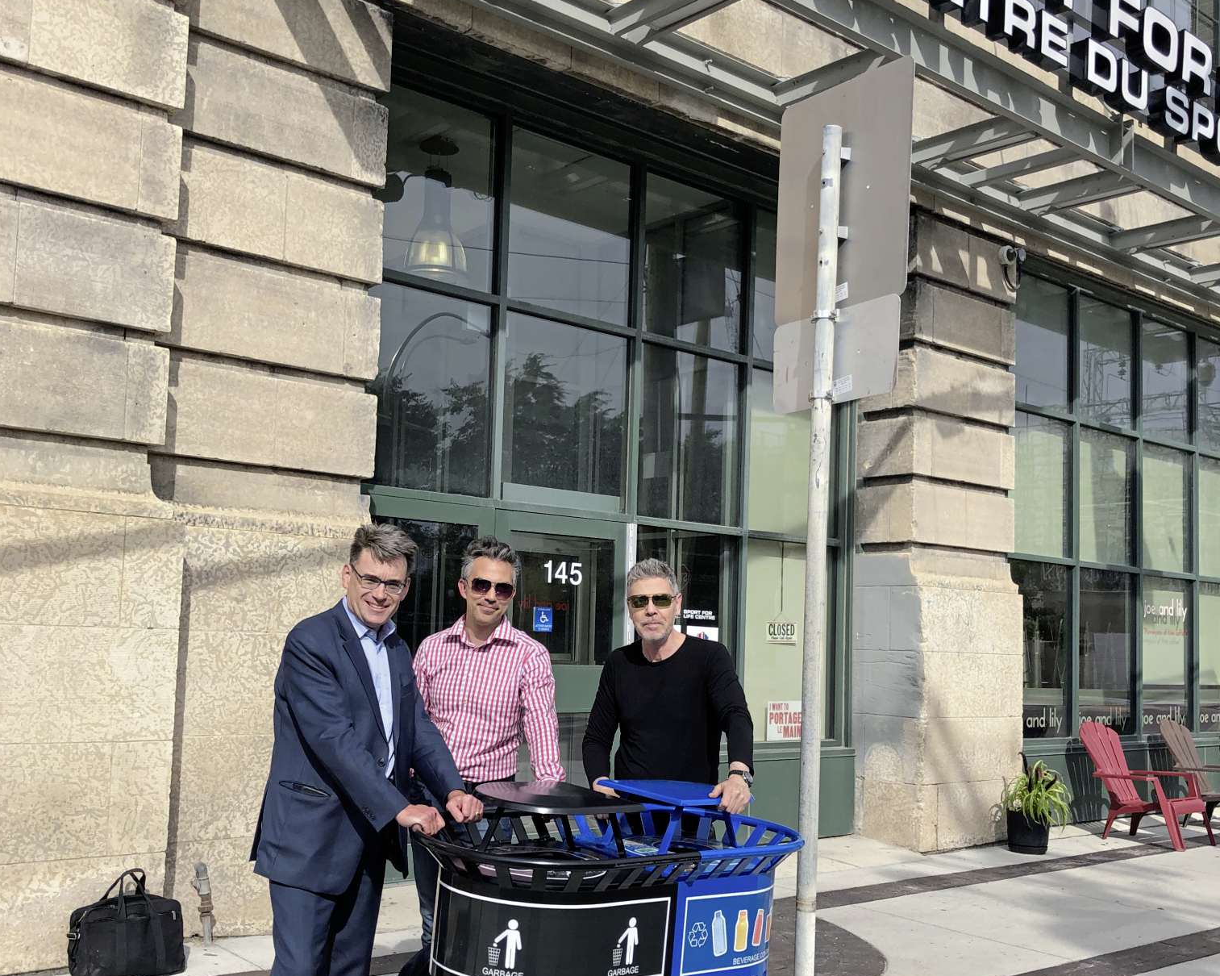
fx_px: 1336
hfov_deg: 49.1
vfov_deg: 40.1
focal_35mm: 37
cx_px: 602
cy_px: 536
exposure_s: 1/1779
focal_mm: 3.99
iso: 20
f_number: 1.8
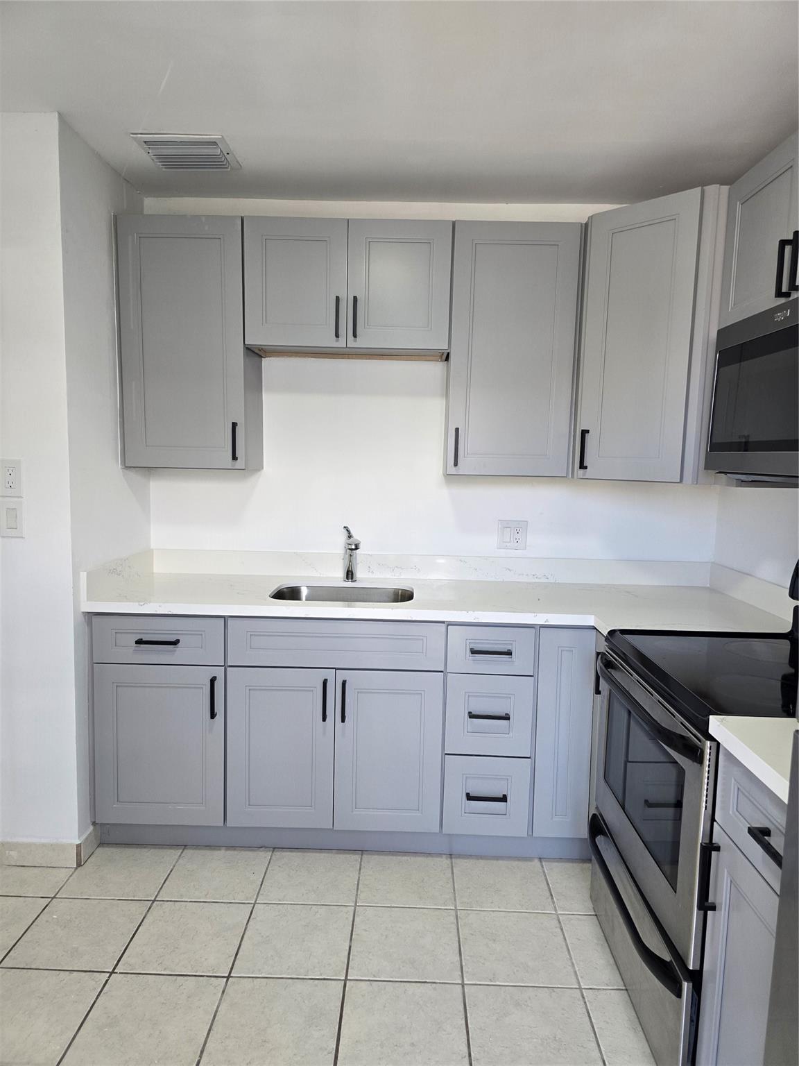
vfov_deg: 73.9
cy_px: 533
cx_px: 400
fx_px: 708
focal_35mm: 23
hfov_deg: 58.9
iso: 160
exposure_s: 1/180
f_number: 1.7
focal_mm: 6.3
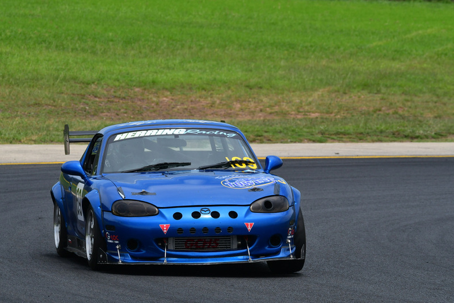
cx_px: 227
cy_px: 152
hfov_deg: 4.7
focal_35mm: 435
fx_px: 5488
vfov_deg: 3.2
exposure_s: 1/640
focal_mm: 290
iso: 400
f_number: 11
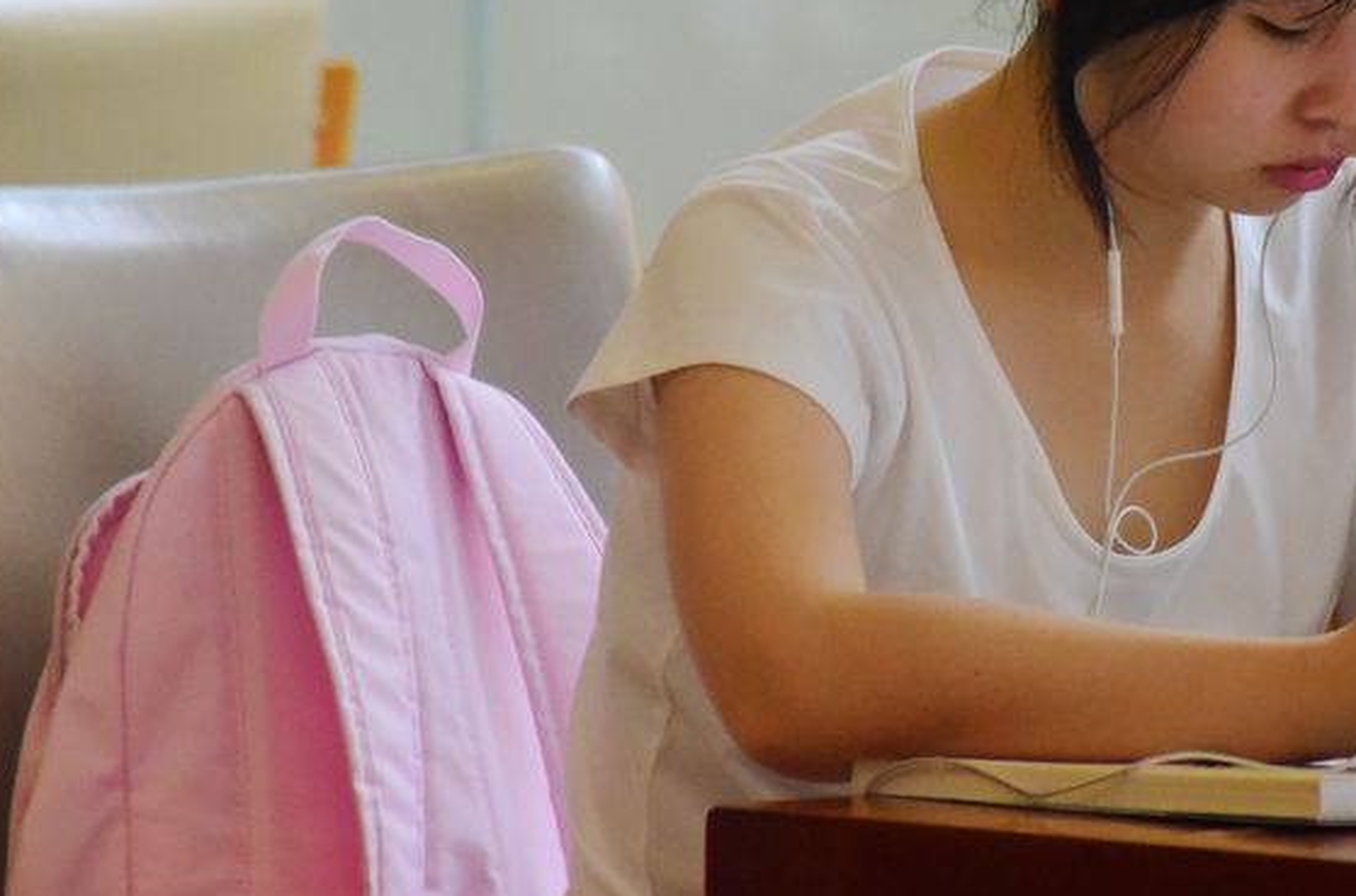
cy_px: 199
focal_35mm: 538
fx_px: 20213
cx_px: 1363
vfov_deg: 2.5
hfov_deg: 3.8
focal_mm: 250
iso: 5000
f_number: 7.1
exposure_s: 1/320
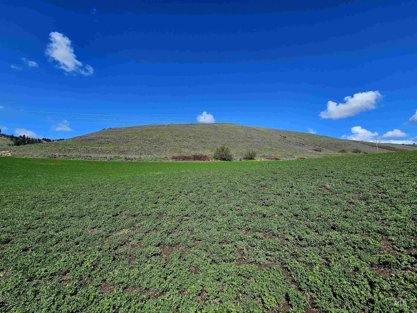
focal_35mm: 13
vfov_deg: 89.9
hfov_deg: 106.2
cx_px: 208
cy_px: 156
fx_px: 157
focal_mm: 2.2
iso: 50
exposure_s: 1/2500
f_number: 2.2
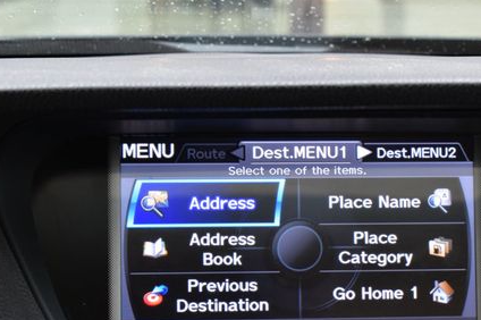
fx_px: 1148
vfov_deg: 15.8
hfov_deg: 23.6
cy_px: 239
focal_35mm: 86
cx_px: 314
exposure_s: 1/20
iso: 400
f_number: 6.3
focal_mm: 38
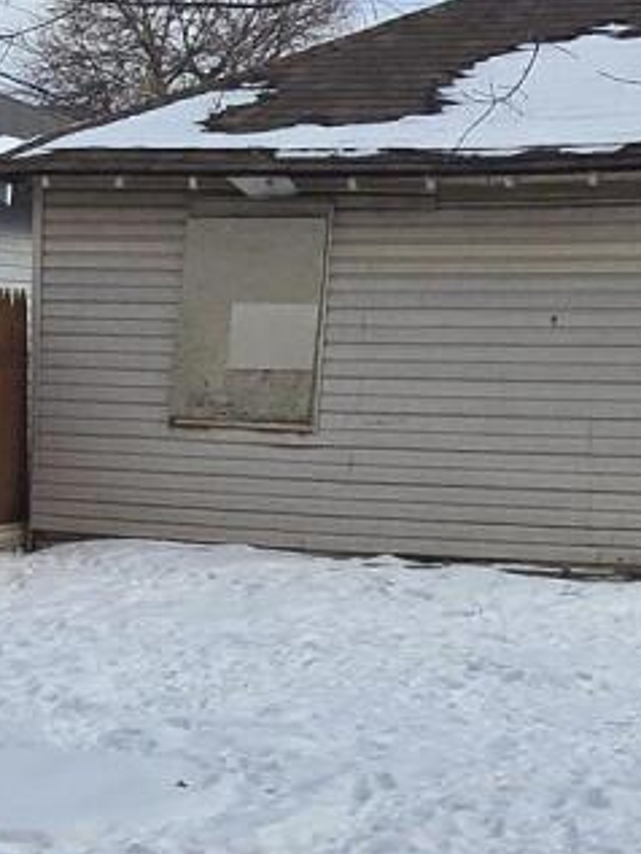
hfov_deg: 17.7
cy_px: 407
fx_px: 2023
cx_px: 609
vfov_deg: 23.8
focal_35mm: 82
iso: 50
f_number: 2.2
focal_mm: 2.2
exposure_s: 1/2321
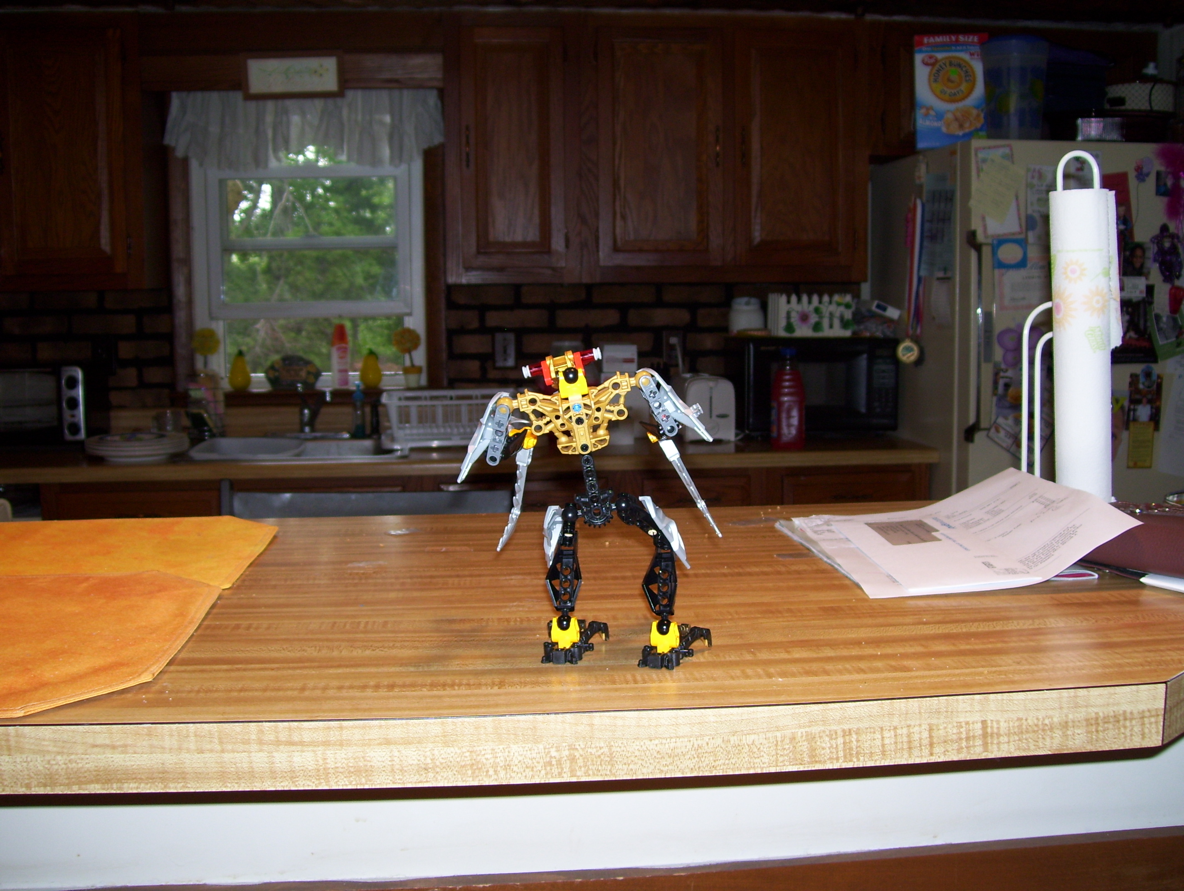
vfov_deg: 39.7
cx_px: 592
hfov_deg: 51.3
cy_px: 446
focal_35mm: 36
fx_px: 1233
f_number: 2.7
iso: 80
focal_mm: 6
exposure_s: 1/60
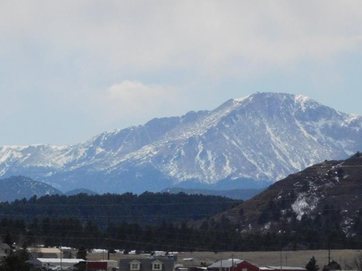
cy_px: 127
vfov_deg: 3.2
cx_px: 235
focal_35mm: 469
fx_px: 4900
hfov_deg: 4.2
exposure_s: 1/1500
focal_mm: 59.7
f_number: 11.6
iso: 800
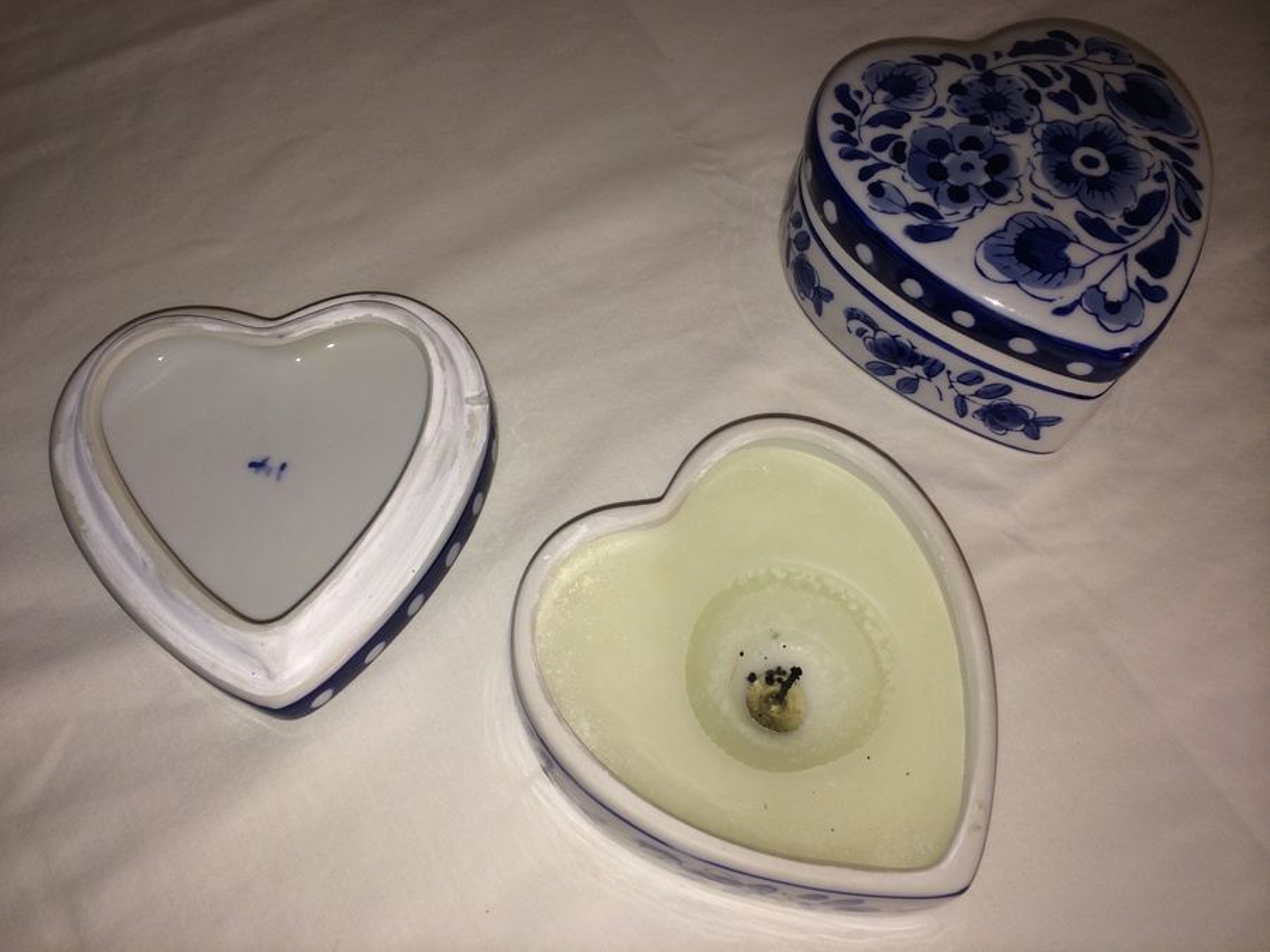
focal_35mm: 30
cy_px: 476
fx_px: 1101
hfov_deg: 60.0
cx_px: 635
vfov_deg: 46.8
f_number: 2.2
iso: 32
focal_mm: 4.12
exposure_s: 1/104
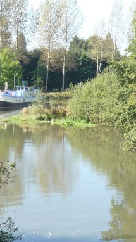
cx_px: 6
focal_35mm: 84
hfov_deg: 14.2
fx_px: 538
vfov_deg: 25.3
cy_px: 131
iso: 100
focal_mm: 5.6
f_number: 3.6
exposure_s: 1/200
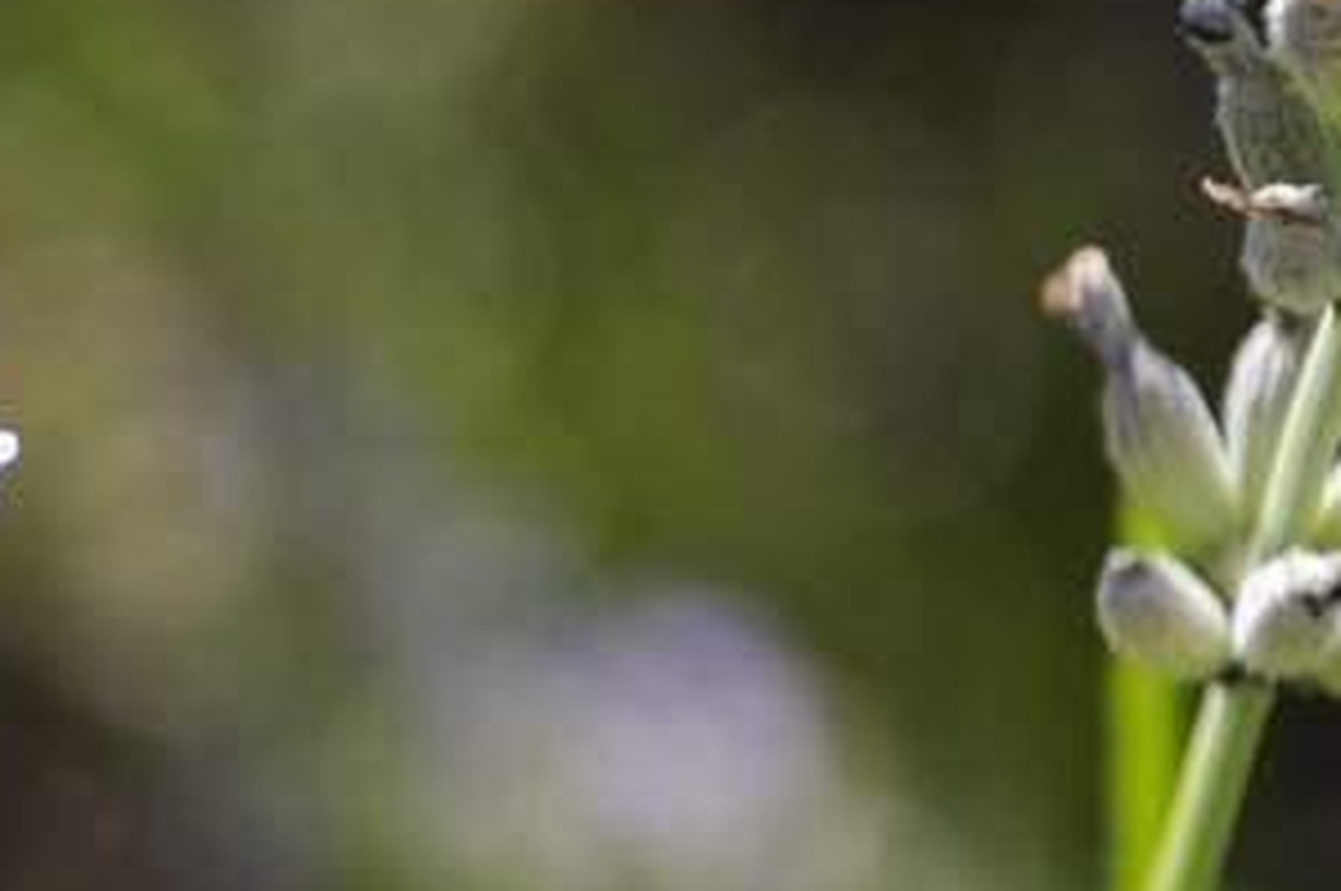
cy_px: 315
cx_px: -2210
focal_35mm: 376
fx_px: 13990
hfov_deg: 5.3
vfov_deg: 3.6
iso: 200
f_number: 5.6
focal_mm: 70
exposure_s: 1/320
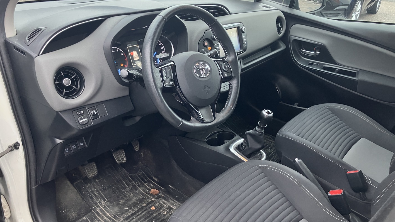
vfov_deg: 37.8
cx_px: 199
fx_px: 325
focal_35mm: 31
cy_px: 117
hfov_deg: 62.6
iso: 320
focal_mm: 3.99
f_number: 1.8
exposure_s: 1/60
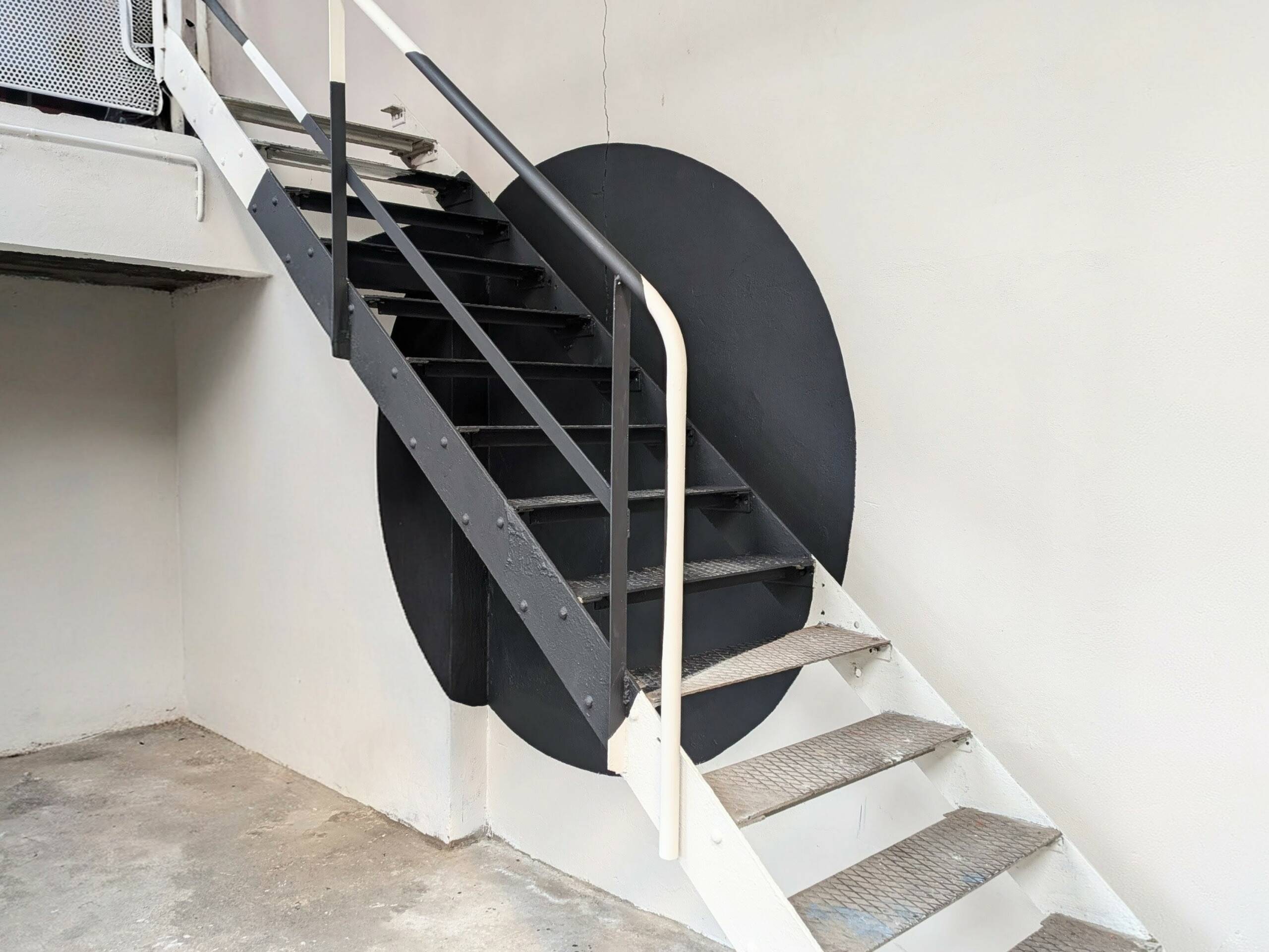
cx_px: 634
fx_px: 880
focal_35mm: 24
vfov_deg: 56.8
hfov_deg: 71.6
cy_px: 476
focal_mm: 4.53
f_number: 1.7
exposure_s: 1/25
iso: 28
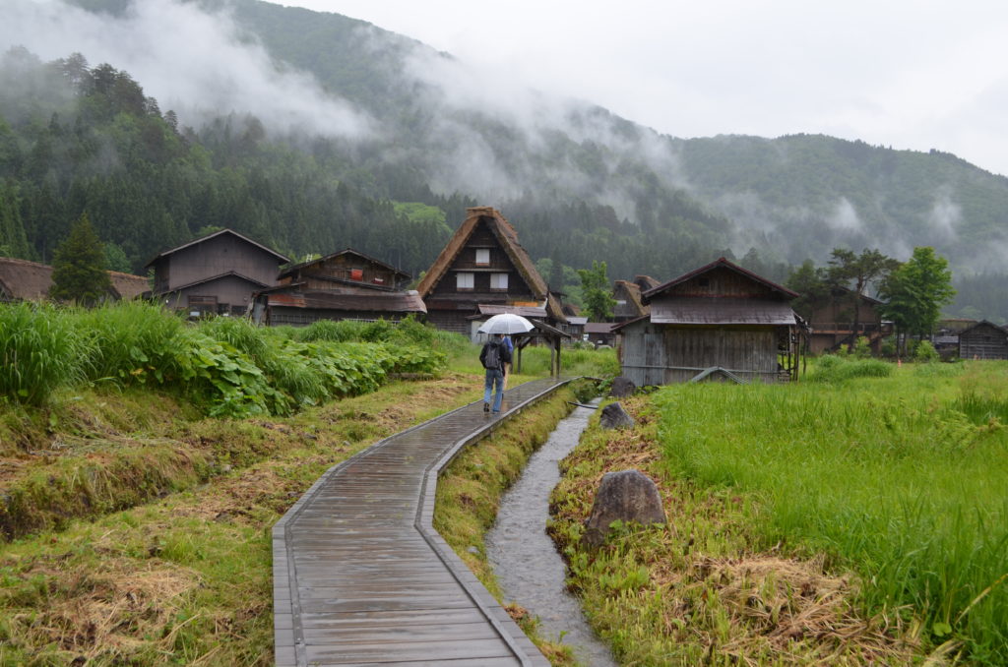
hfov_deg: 49.6
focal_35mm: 39
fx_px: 1090
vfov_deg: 34.1
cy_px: 334
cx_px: 504
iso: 200
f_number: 7.1
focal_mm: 26
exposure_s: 1/200
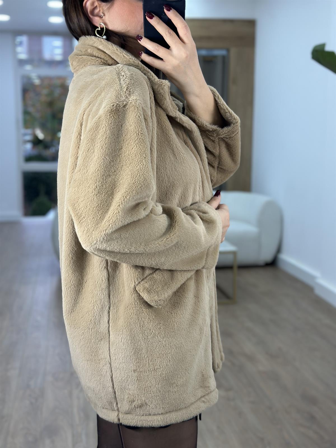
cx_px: 168
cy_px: 224
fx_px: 621
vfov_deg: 39.7
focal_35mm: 48
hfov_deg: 30.3
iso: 80
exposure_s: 1/100
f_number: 1.78
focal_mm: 6.86
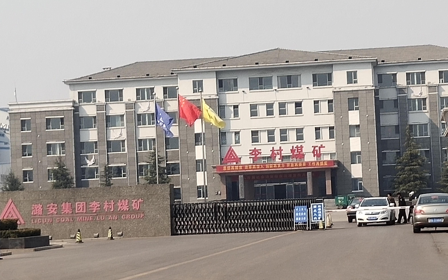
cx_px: 225
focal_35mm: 130
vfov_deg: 10.1
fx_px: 1587
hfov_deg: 16.1
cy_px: 148
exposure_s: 1/2527
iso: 50
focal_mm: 4.27
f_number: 1.8
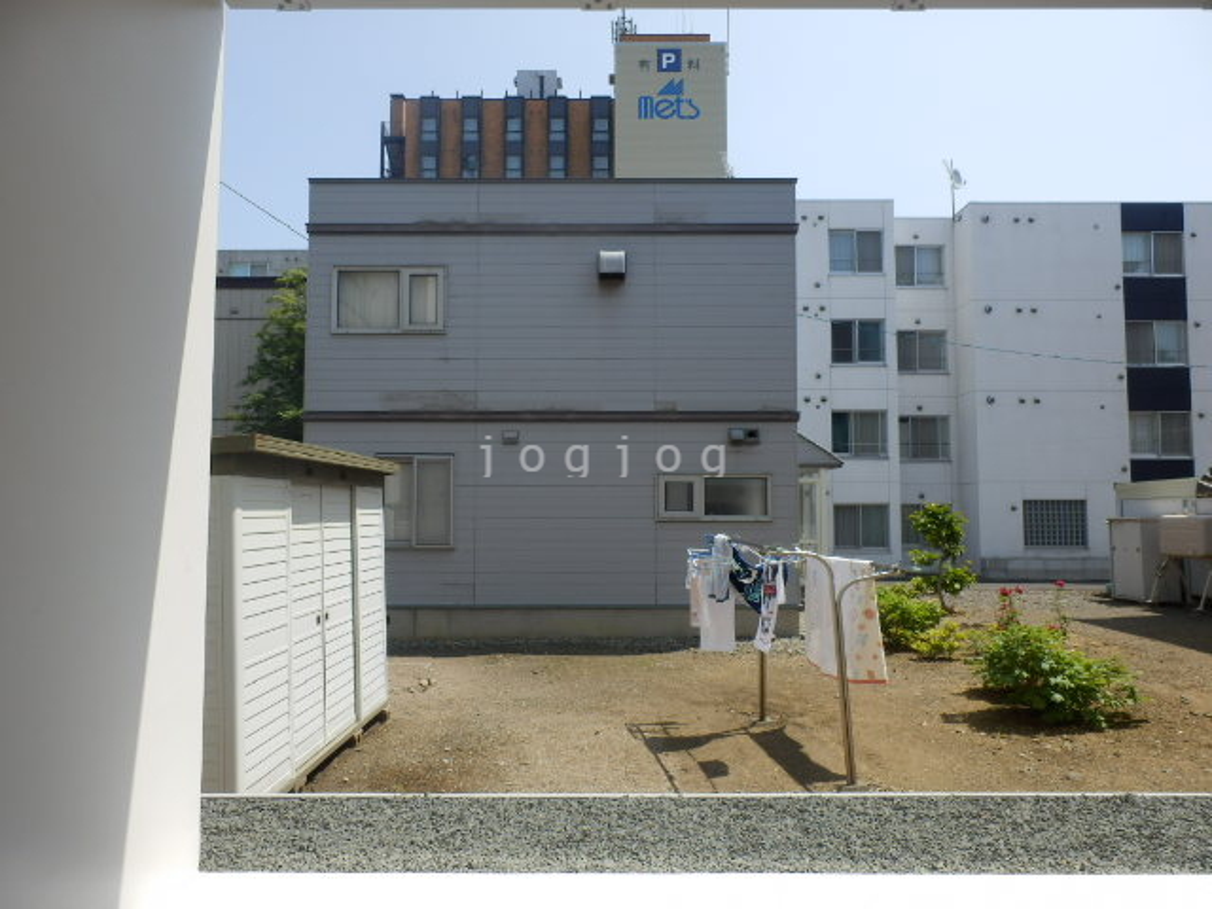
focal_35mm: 24
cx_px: 606
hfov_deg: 71.6
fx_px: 840
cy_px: 454
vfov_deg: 56.8
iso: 80
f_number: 7.9
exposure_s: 1/125
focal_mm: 4.2
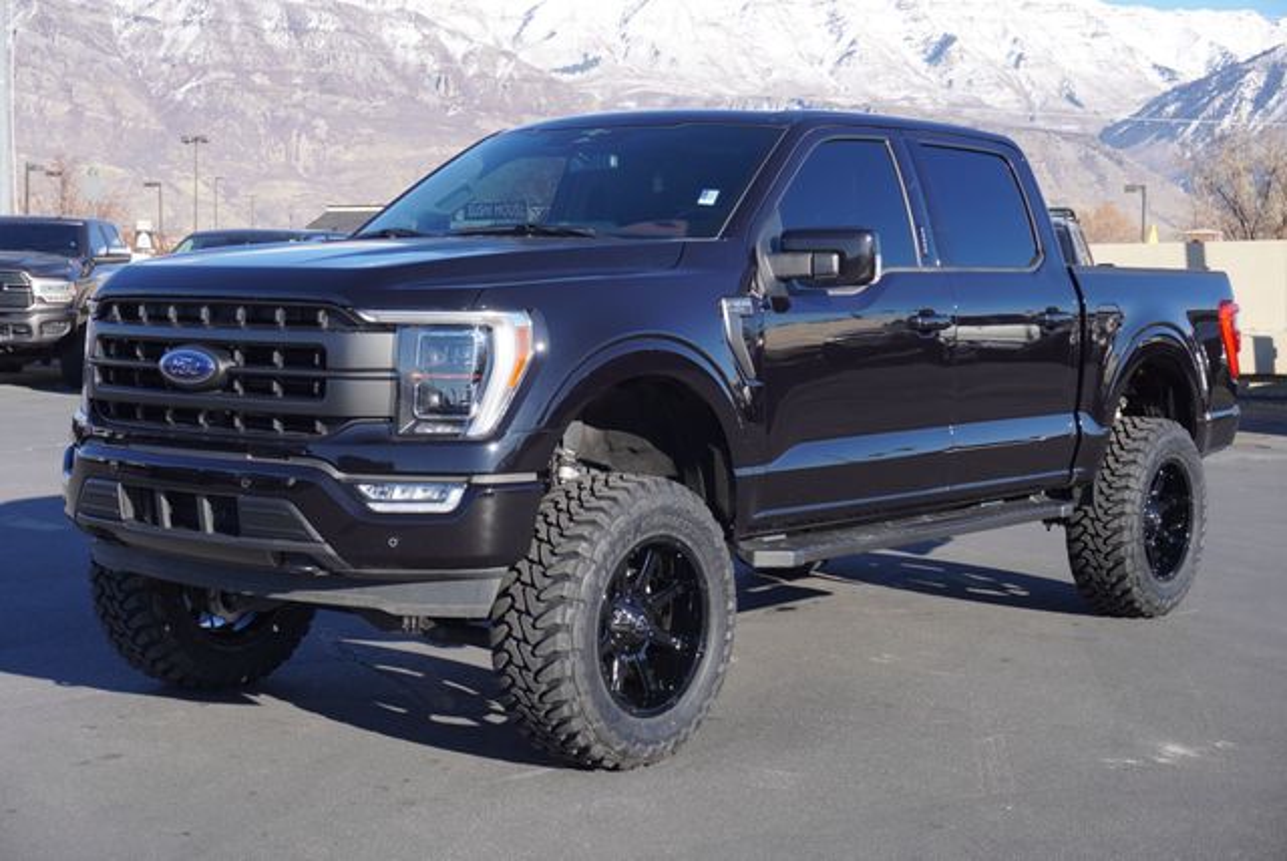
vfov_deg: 24.5
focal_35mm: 56
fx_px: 1986
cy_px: 430
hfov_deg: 35.9
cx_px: 644
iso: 100
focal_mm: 37
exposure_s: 1/125
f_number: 8
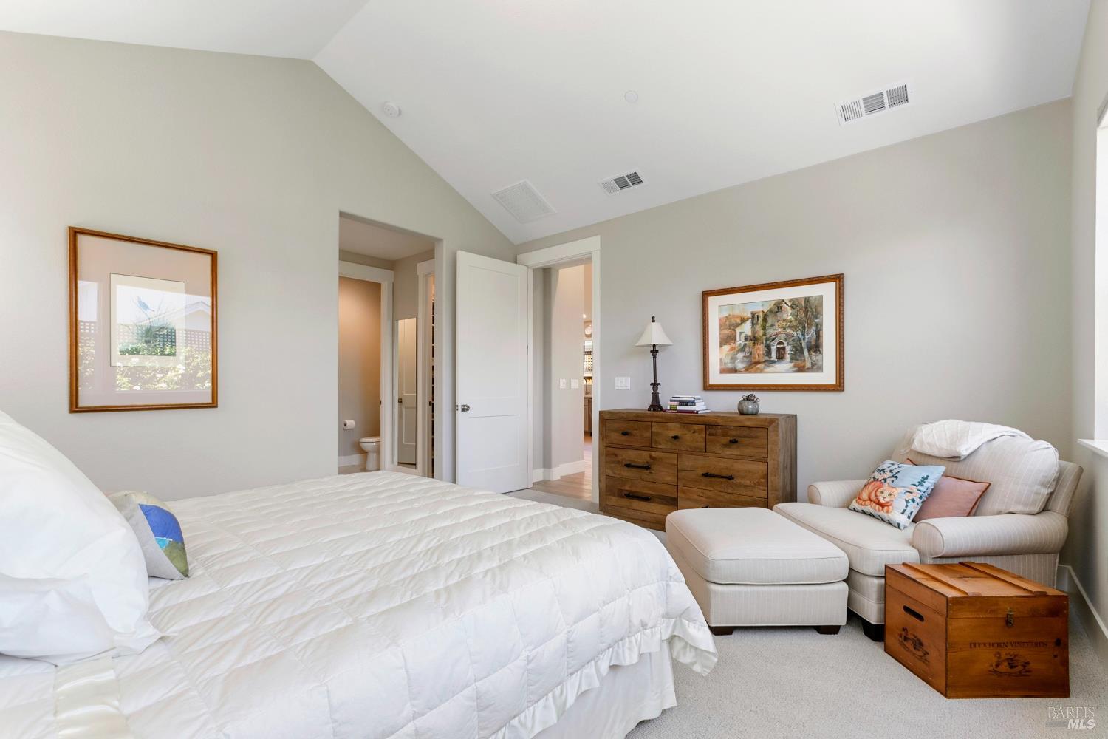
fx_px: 462
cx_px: 554
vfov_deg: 77.3
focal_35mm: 15
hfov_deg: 100.4
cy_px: 370
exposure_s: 1/5
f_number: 8
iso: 250
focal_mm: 10
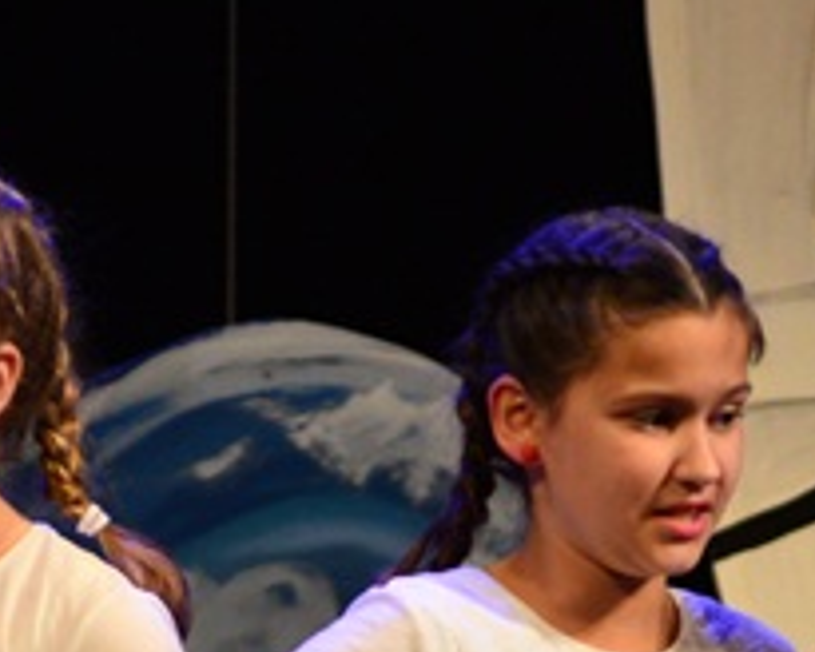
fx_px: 22649
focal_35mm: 939
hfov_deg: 2.1
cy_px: 1034
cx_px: 334
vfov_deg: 1.6
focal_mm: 200
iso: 2000
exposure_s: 1/320
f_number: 2.8
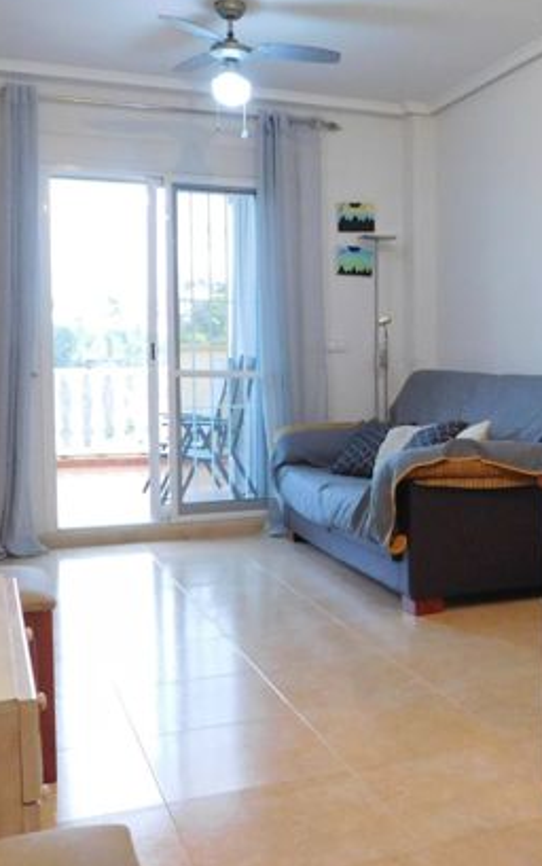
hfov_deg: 29.6
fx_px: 992
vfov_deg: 47.2
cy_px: 426
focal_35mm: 42
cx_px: 465
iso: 400
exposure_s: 1/15
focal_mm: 4
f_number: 3
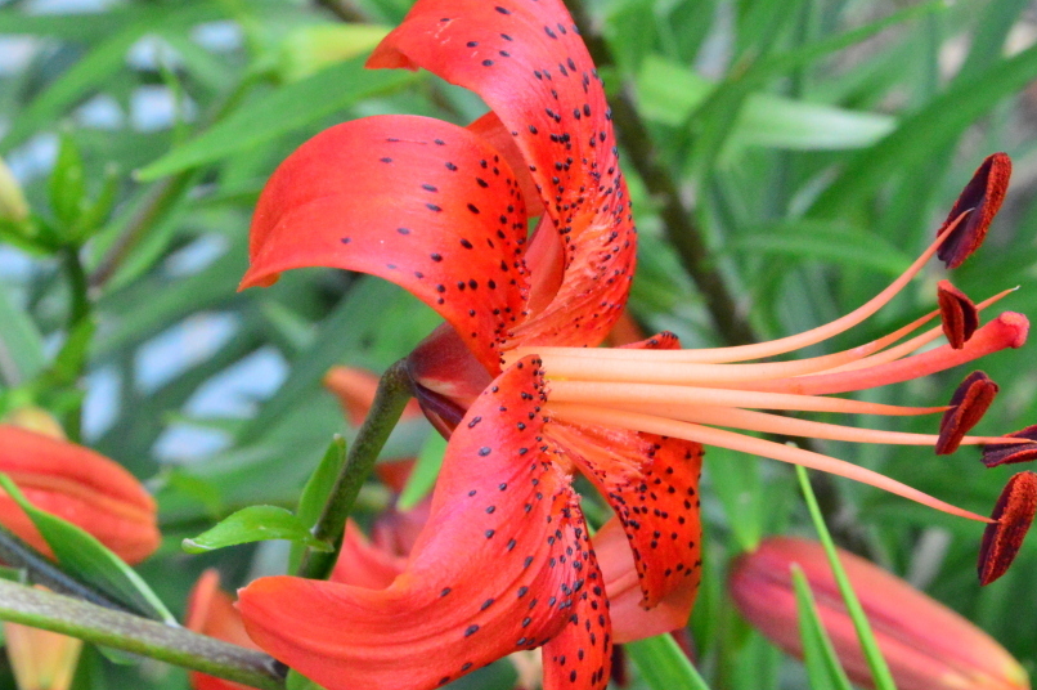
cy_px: 361
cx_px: 628
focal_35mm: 221
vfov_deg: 6.2
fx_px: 6361
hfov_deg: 9.3
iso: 5600
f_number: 20
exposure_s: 1/250
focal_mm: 116
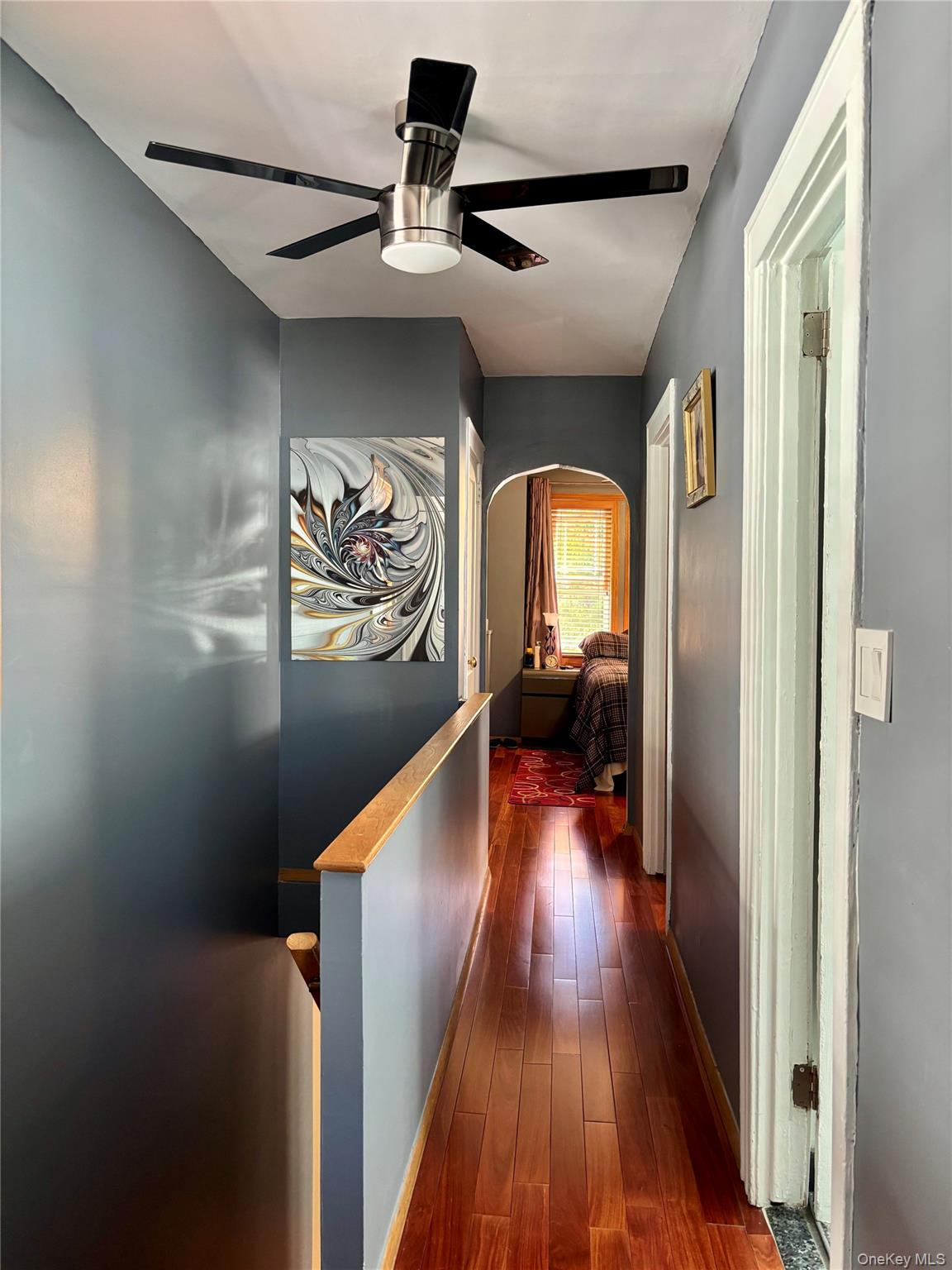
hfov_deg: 53.1
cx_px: 476
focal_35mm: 26
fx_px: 953
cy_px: 635
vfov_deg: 67.3
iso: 200
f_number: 1.6
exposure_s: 1/60
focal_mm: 5.96
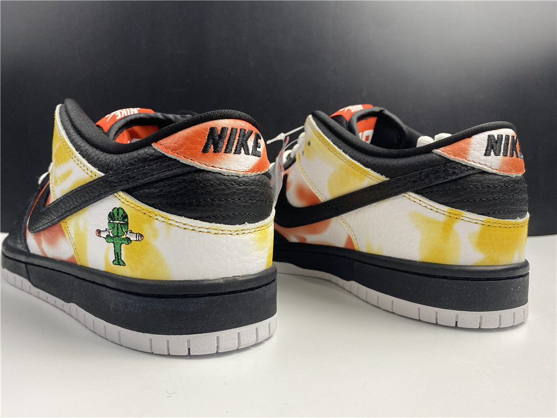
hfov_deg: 67.3
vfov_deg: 53.1
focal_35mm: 26
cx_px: 278
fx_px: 418
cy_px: 209
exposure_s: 1/100
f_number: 1.8
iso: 64
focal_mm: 4.25
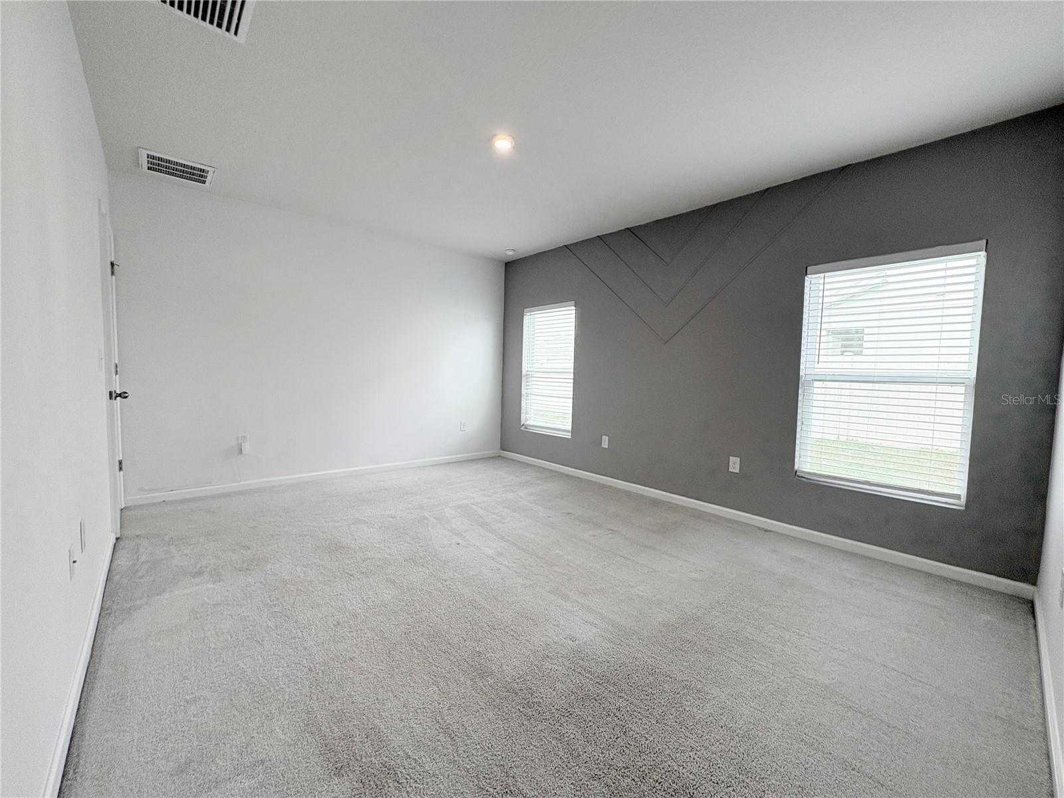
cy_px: 399
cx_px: 532
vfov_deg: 85.7
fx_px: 430
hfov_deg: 102.1
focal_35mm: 14
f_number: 2.2
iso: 160
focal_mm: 2.22
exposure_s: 1/120
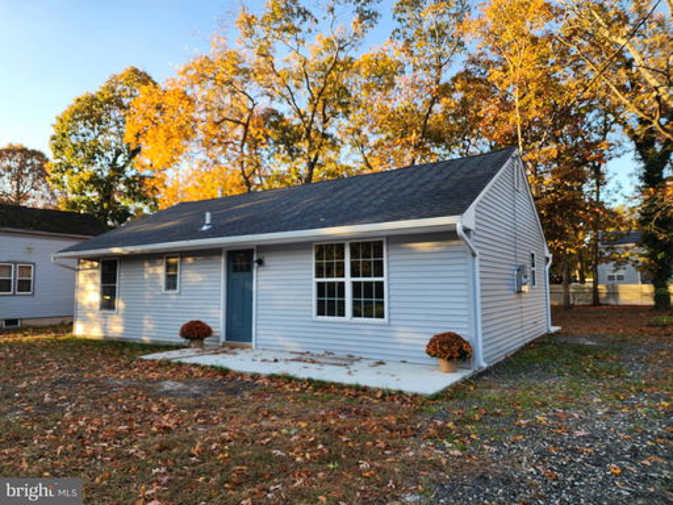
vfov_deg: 58.9
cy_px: 252
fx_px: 447
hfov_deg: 73.9
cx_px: 336
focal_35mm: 23
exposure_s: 1/180
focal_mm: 6.4
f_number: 1.8
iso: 20
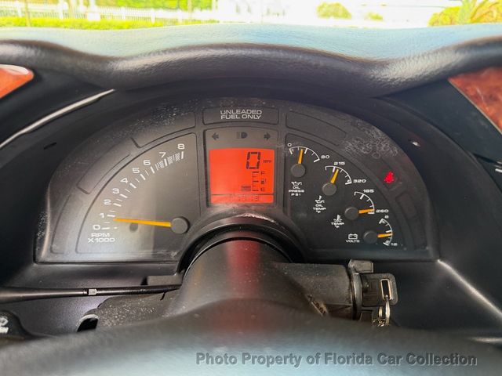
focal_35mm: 24
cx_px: 251
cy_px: 188
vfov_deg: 56.8
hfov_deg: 71.6
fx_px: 348
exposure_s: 1/60
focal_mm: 6.76
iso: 250
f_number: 1.78
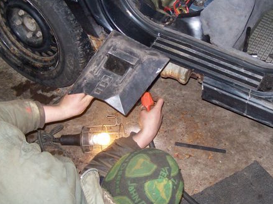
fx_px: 418
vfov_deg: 27.4
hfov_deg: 36.1
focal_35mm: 53
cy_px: 79
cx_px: 154
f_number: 2.7
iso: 200
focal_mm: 6
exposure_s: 1/64
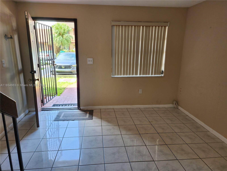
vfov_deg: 58.9
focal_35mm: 23
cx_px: 114
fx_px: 151
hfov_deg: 73.9
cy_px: 86
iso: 25
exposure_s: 1/50
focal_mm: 6.4
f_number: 1.8
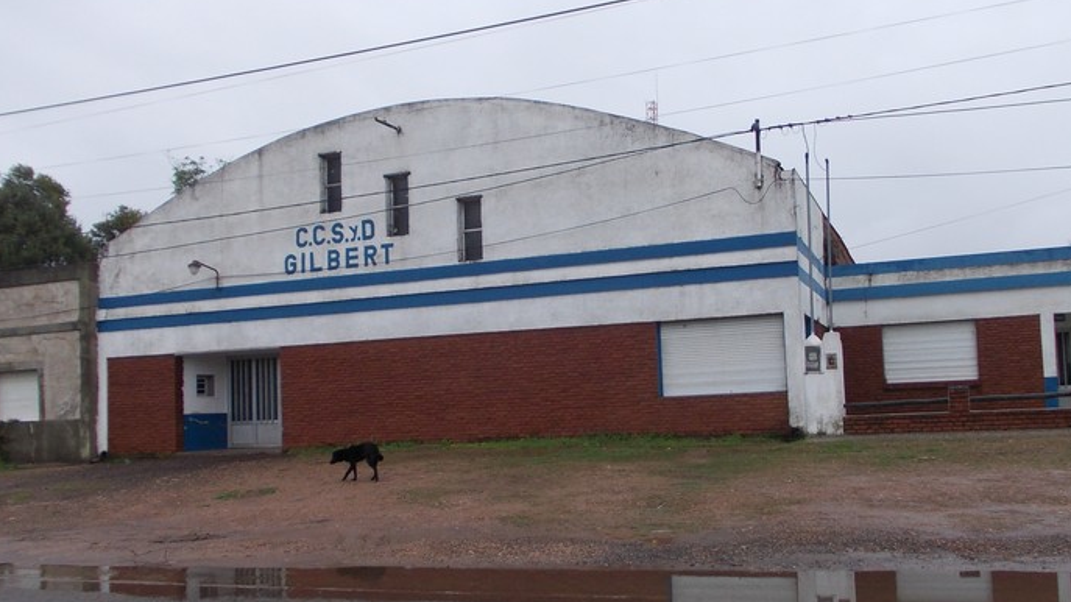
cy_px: 351
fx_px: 965
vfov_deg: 34.5
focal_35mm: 34
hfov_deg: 58.0
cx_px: 581
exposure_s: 1/200
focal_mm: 4
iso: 80
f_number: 5.4
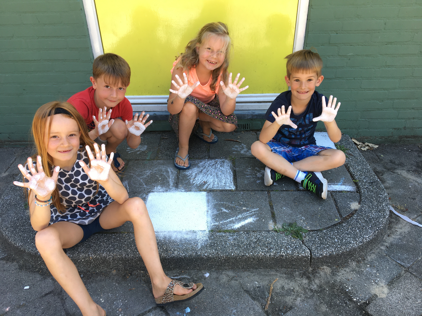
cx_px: 211
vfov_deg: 48.2
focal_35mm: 29
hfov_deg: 61.7
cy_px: 158
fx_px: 354
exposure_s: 1/126
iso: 25
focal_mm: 4.15
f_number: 2.2
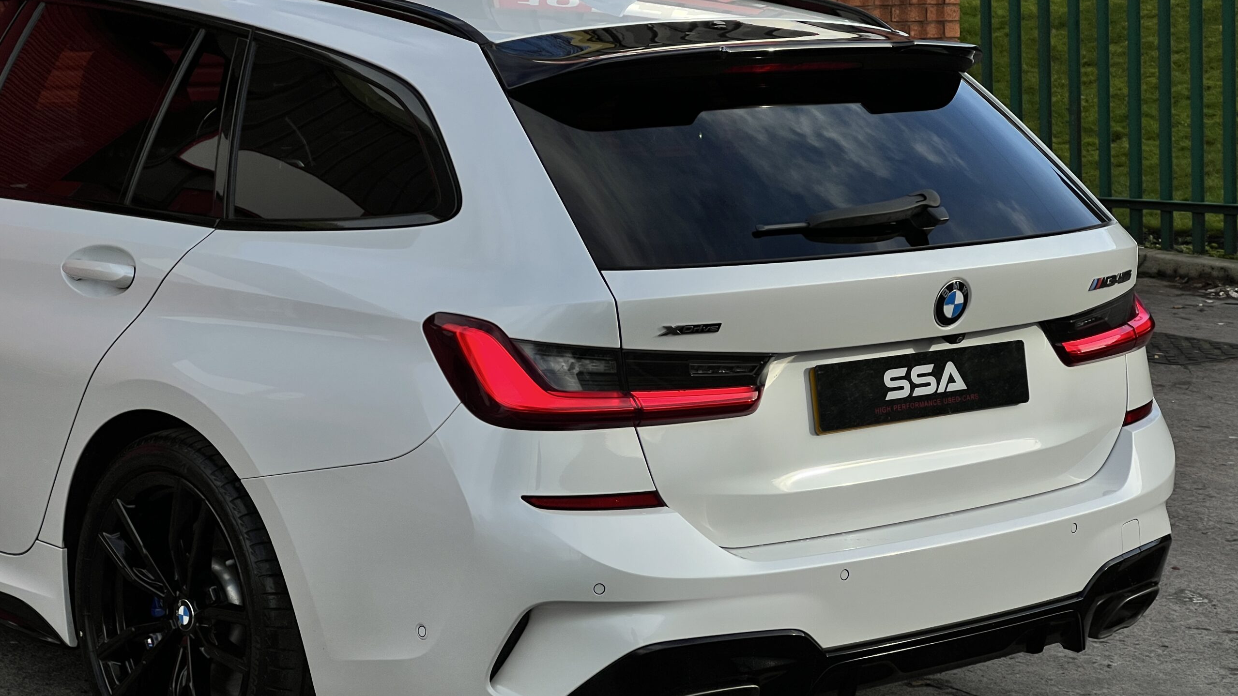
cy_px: 342
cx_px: 619
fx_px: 2757
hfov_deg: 25.3
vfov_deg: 14.4
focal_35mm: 84
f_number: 2.8
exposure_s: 1/605
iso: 32
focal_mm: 9
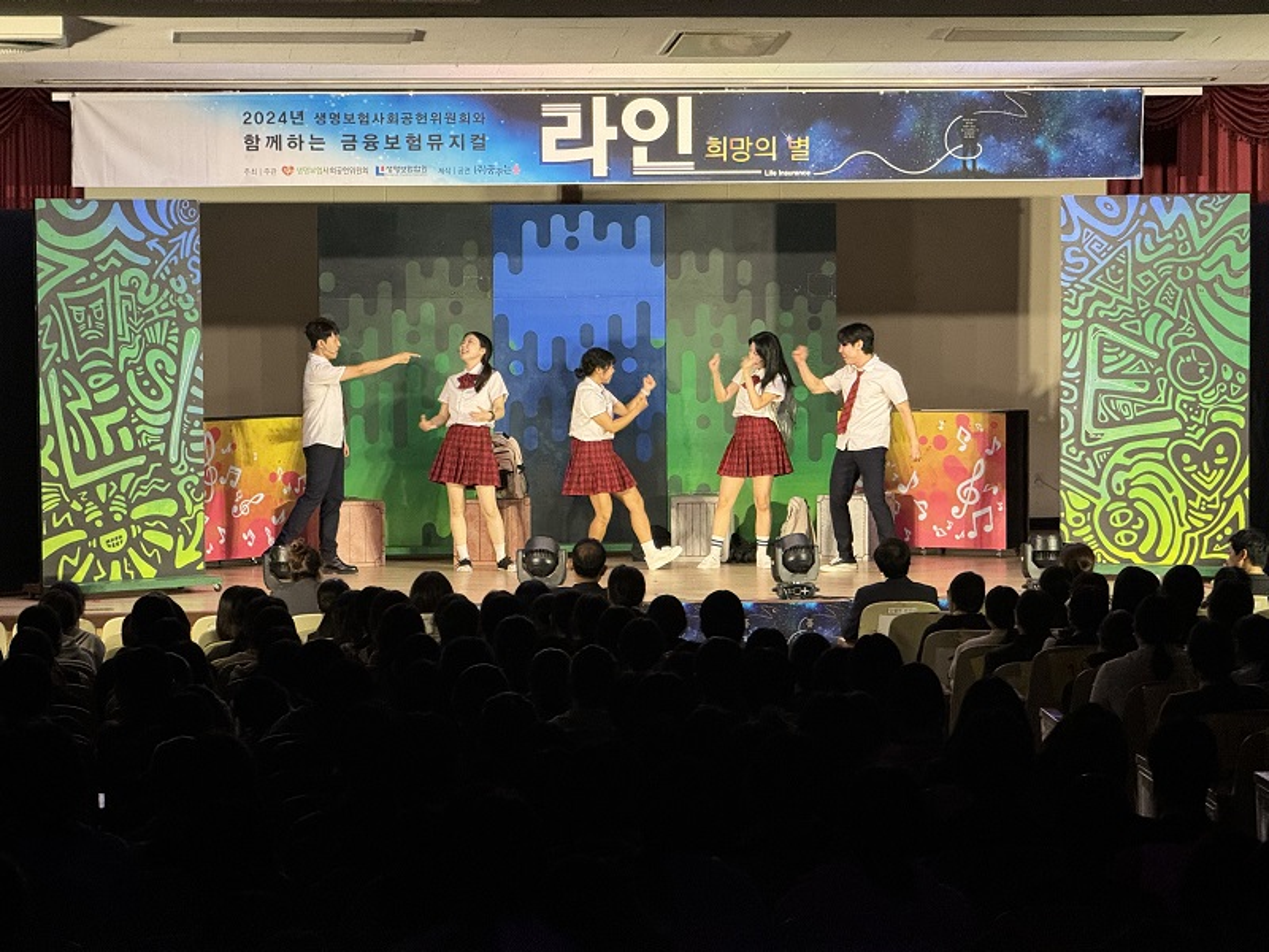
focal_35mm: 120
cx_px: 634
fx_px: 4399
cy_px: 476
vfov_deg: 12.3
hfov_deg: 16.4
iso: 250
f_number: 2.8
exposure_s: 1/60
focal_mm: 15.66
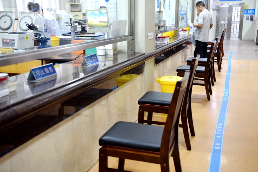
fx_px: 287
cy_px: 86
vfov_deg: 33.4
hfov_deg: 48.4
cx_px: 129
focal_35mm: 40
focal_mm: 40
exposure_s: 1/30
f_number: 2.8
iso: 1600
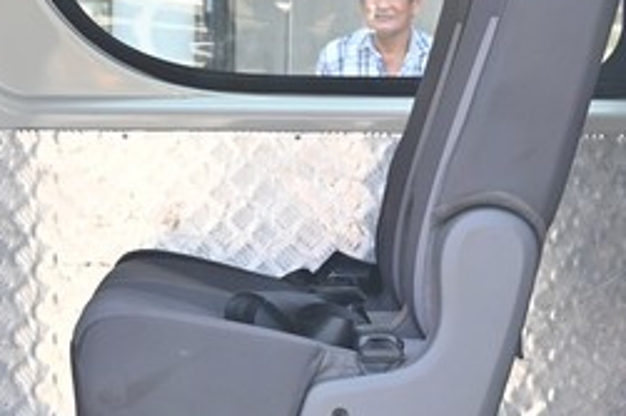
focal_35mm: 171
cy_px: 321
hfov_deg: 12.0
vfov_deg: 8.0
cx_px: 302
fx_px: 2971
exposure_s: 1/180
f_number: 6.7
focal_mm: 39
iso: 400
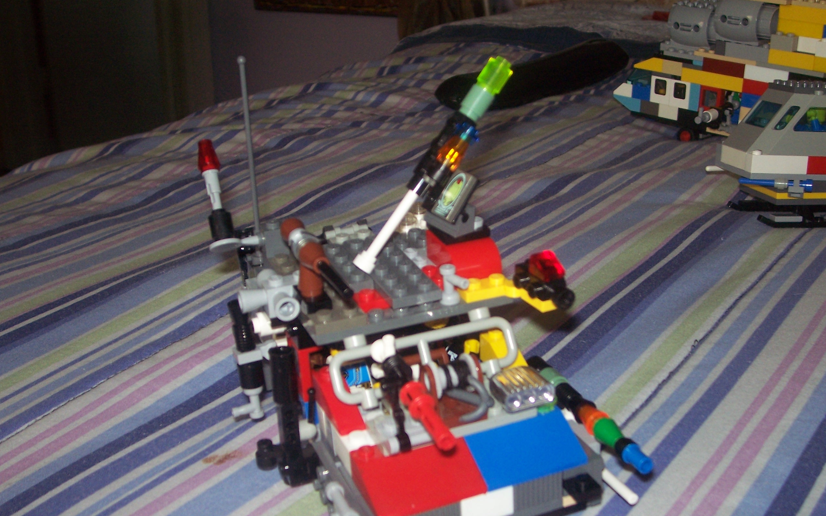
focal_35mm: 45
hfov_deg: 44.4
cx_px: 413
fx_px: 1013
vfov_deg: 28.6
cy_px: 277
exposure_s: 1/60
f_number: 3
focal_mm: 7
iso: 125
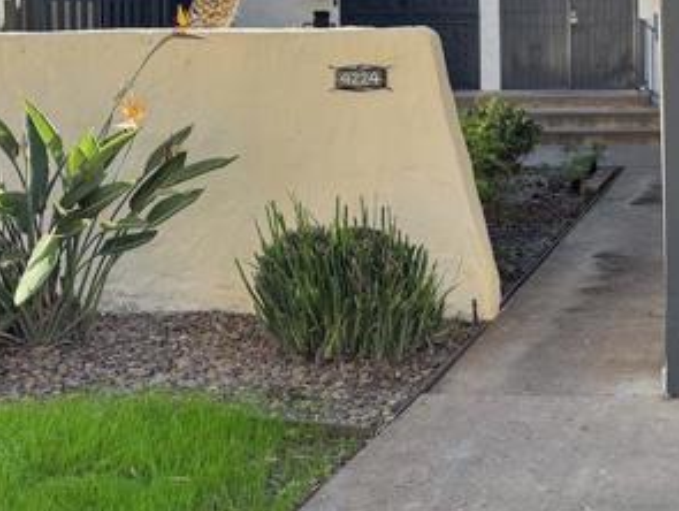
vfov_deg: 26.9
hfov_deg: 33.5
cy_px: 35
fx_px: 1021
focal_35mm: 52
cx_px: 688
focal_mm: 6.76
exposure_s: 1/298
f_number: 1.78
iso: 80
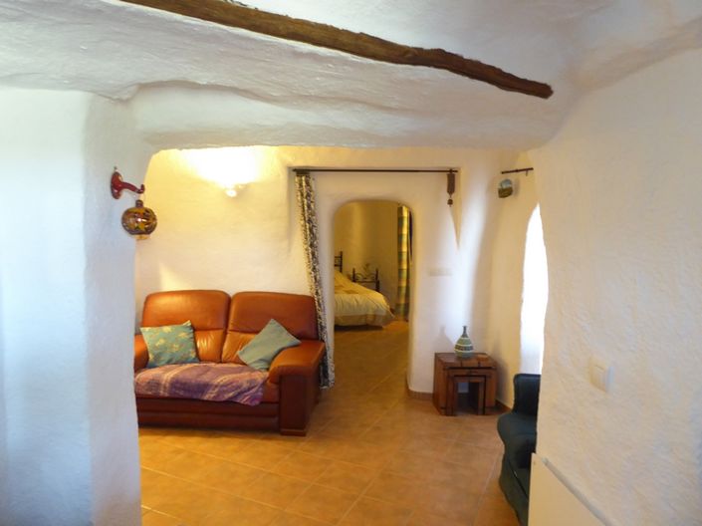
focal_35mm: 25
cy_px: 263
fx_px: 507
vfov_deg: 54.8
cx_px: 351
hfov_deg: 69.4
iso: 400
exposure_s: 1/4
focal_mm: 4.3
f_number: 3.3
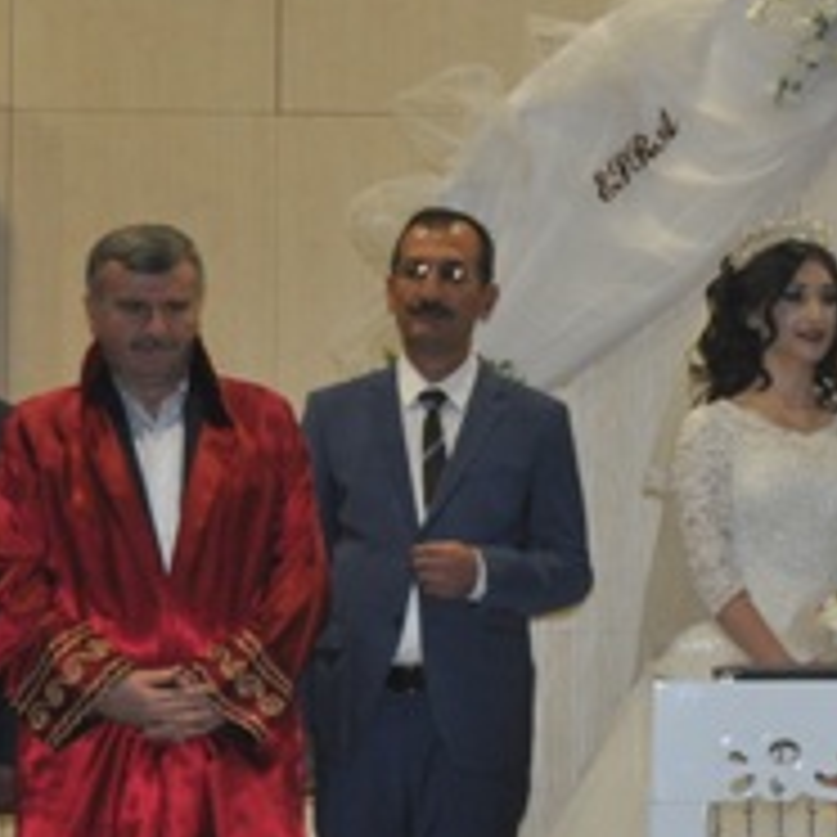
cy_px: 448
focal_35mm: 118
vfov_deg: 14.7
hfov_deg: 14.2
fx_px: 3241
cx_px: 1035
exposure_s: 1/60
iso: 800
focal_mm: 27
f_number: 3.8
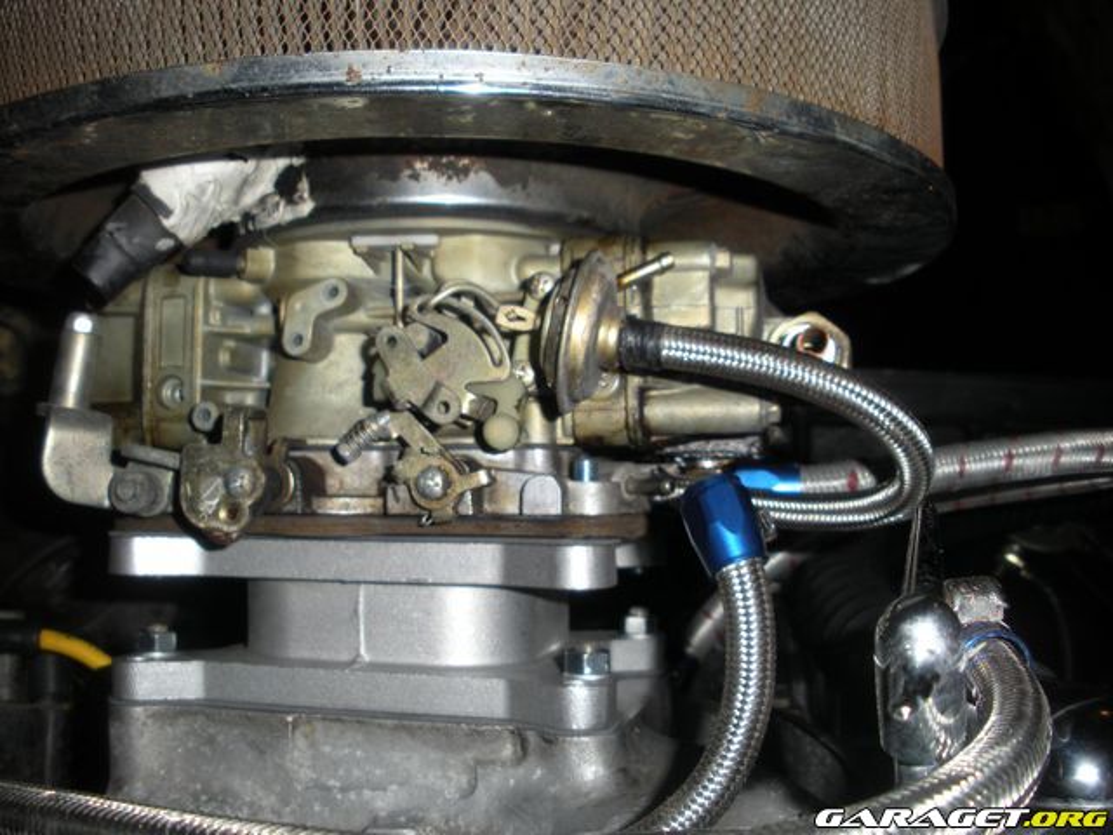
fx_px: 1157
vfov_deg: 39.7
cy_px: 418
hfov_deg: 51.4
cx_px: 556
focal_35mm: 36
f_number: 3.5
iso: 64
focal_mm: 6.3
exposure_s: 1/60
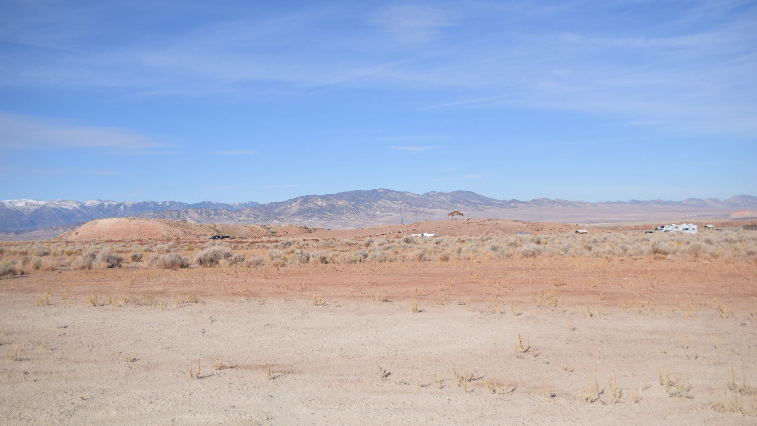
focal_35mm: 41
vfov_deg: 29.0
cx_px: 378
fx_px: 823
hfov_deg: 49.4
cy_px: 199
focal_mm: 26
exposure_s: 1/3200
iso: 200
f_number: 4
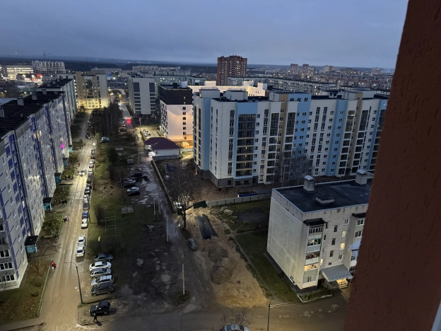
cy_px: 166
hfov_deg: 71.6
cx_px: 220
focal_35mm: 24
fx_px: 306
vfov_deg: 56.8
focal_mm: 6.76
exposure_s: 1/25
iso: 1250
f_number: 1.78
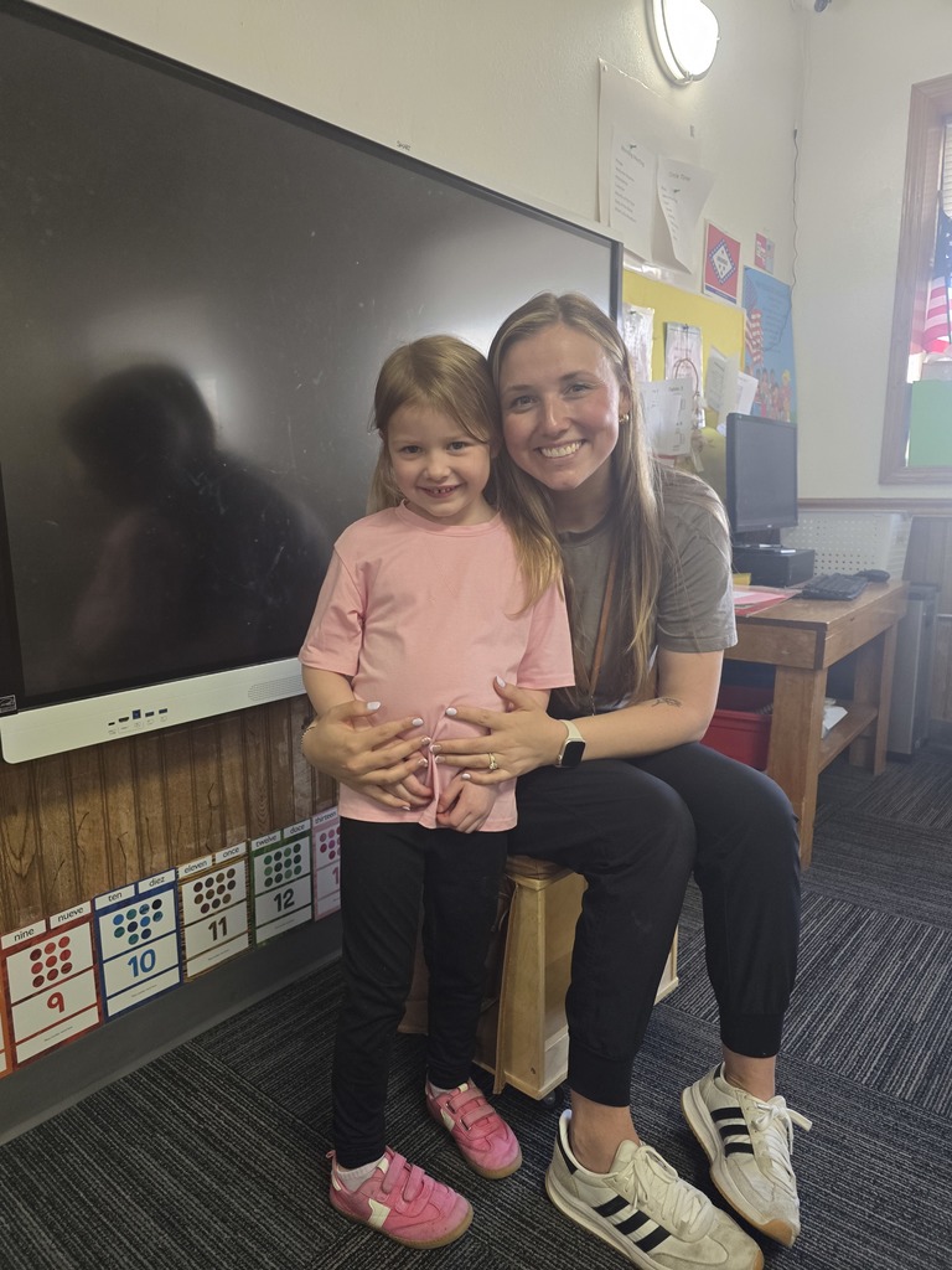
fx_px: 843
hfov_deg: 58.9
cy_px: 635
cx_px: 476
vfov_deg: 73.9
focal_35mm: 23
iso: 320
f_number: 1.7
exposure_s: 1/120
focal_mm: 6.3
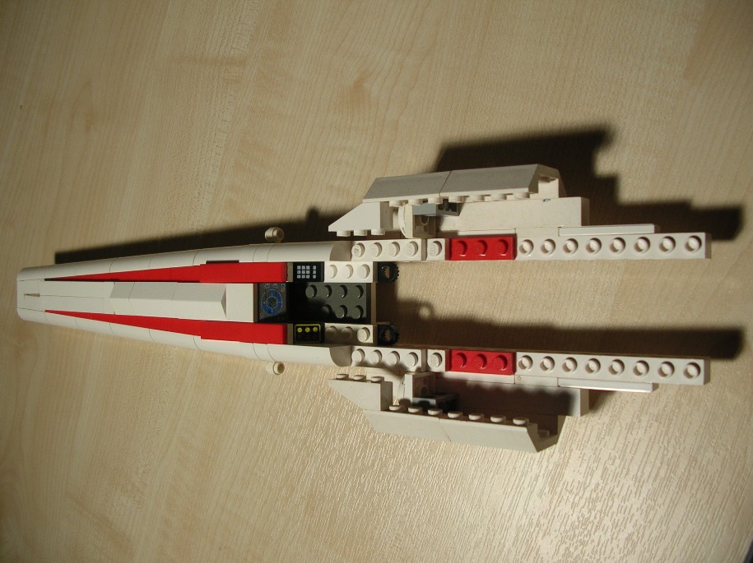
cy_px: 282
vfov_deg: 40.7
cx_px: 376
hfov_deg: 52.7
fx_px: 761
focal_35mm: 35
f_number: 2.8
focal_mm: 5.8
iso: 50
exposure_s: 1/293
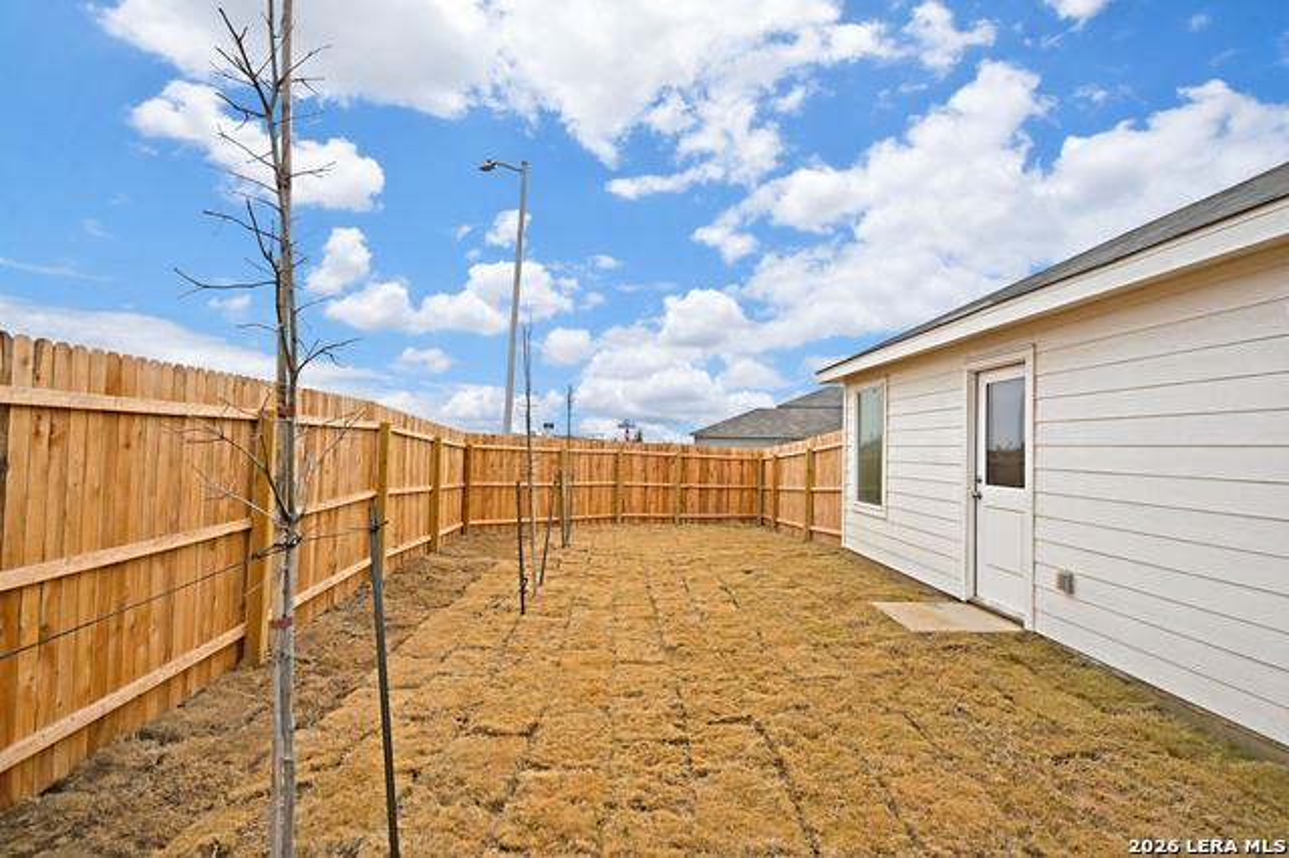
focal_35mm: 18
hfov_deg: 90.0
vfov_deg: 67.3
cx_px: 644
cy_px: 429
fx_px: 644
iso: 64
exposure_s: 1/160
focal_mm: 12
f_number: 6.3
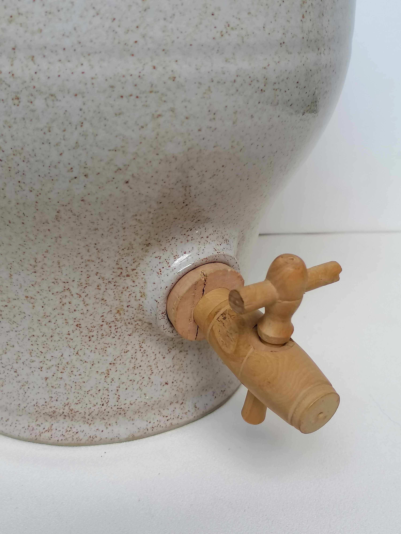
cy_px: 267
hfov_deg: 31.5
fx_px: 710
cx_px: 200
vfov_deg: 41.2
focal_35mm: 46
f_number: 1.8
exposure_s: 1/50
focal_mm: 4.75
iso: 80
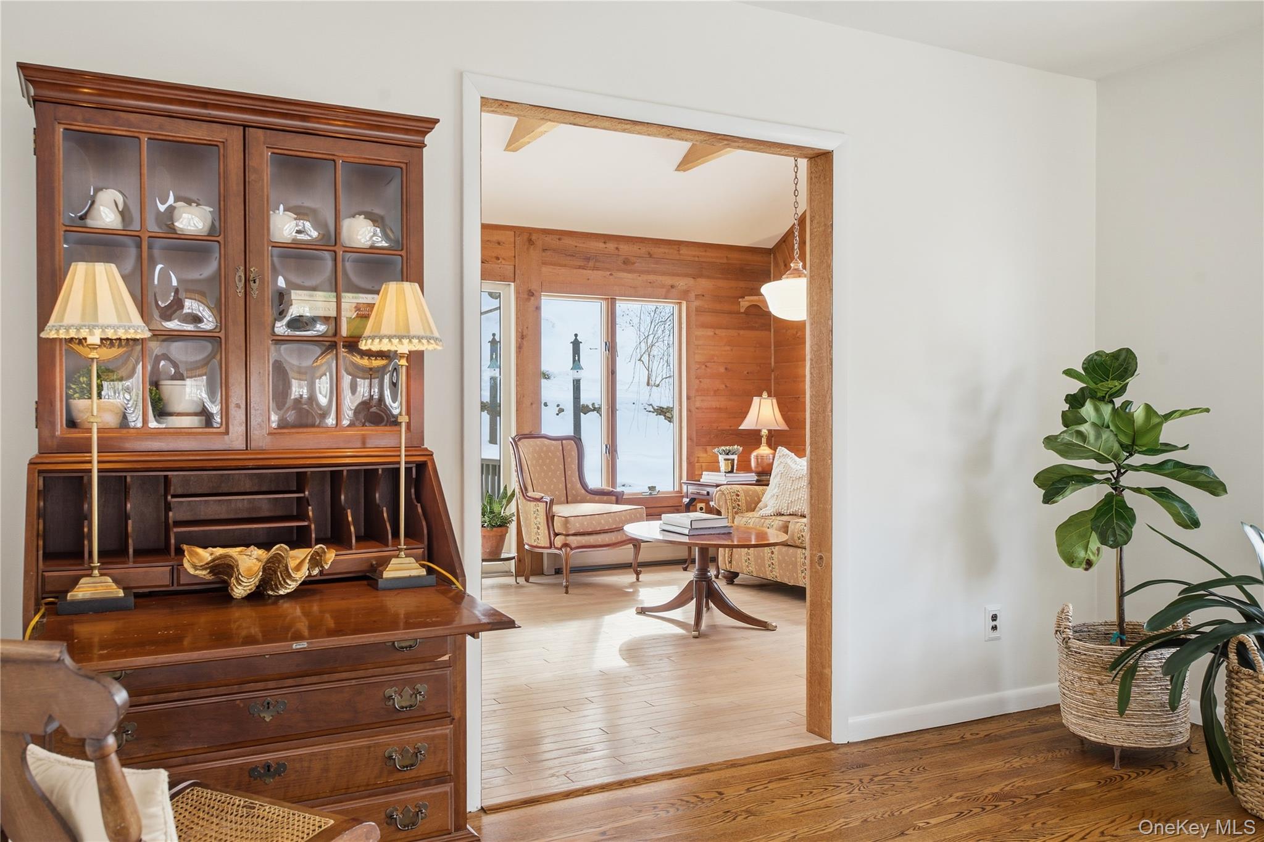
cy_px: 421
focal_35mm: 29
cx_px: 632
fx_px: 1018
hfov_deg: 63.7
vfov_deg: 45.0
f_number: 8
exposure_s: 1/25
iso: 100
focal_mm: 29
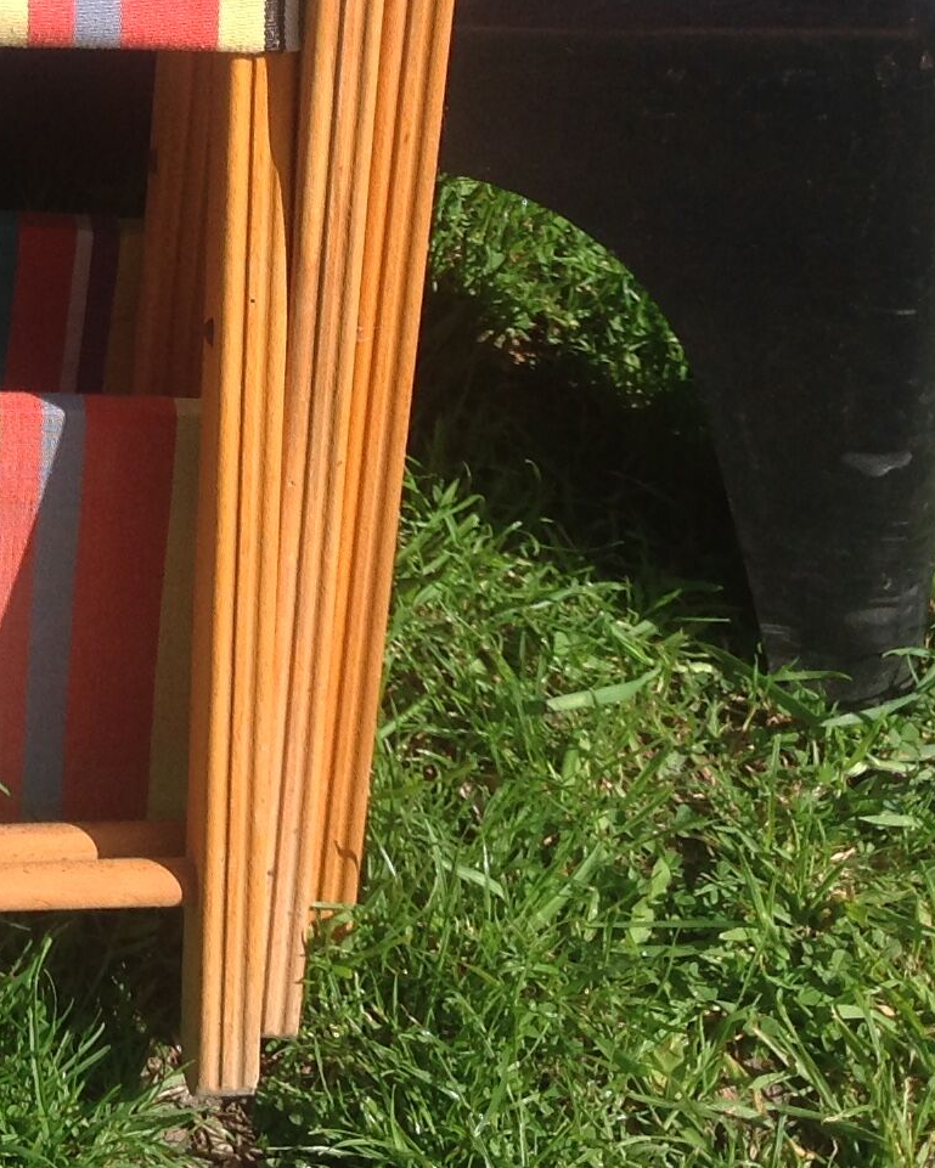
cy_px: 62
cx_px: -230
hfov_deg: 16.0
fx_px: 3182
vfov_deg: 20.3
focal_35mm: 92
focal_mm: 4.28
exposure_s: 1/1374
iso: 50
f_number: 2.4
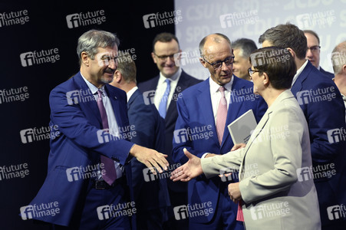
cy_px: 115
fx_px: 1825
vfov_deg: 7.2
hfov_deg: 10.8
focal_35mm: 190
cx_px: 173
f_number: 4
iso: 2500
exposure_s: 1/500
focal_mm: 190
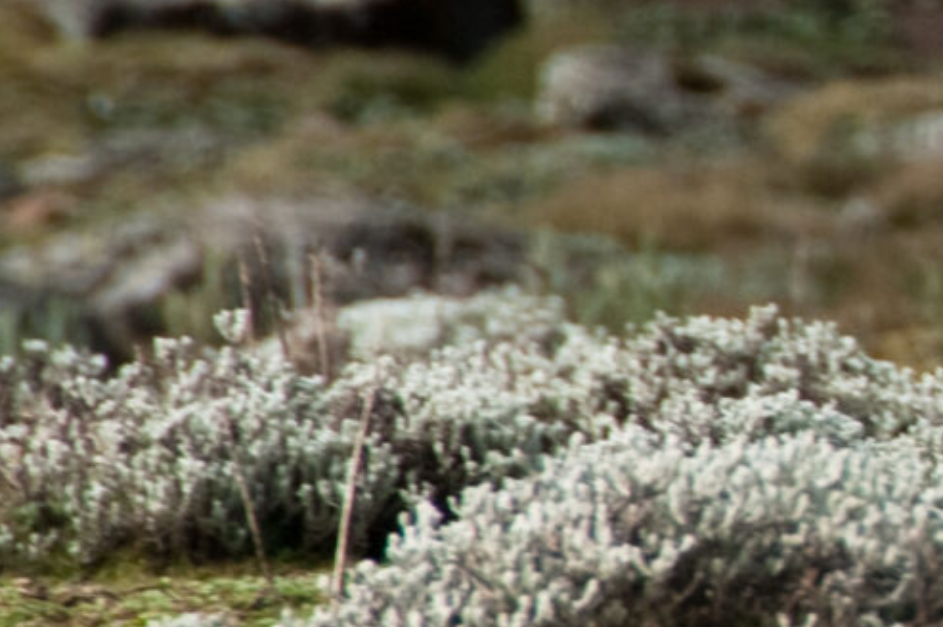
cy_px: 203
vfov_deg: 0.9
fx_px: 40861
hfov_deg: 1.3
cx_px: 2192
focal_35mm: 1561
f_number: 9
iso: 200
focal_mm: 200
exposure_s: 1/320
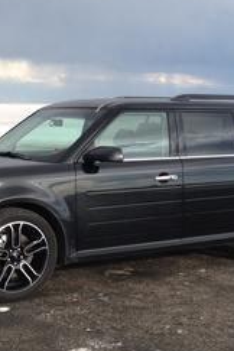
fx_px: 731
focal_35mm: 75
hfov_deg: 18.2
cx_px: 127
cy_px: 135
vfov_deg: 26.9
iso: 64
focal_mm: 4.28
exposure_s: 1/708
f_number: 2.4
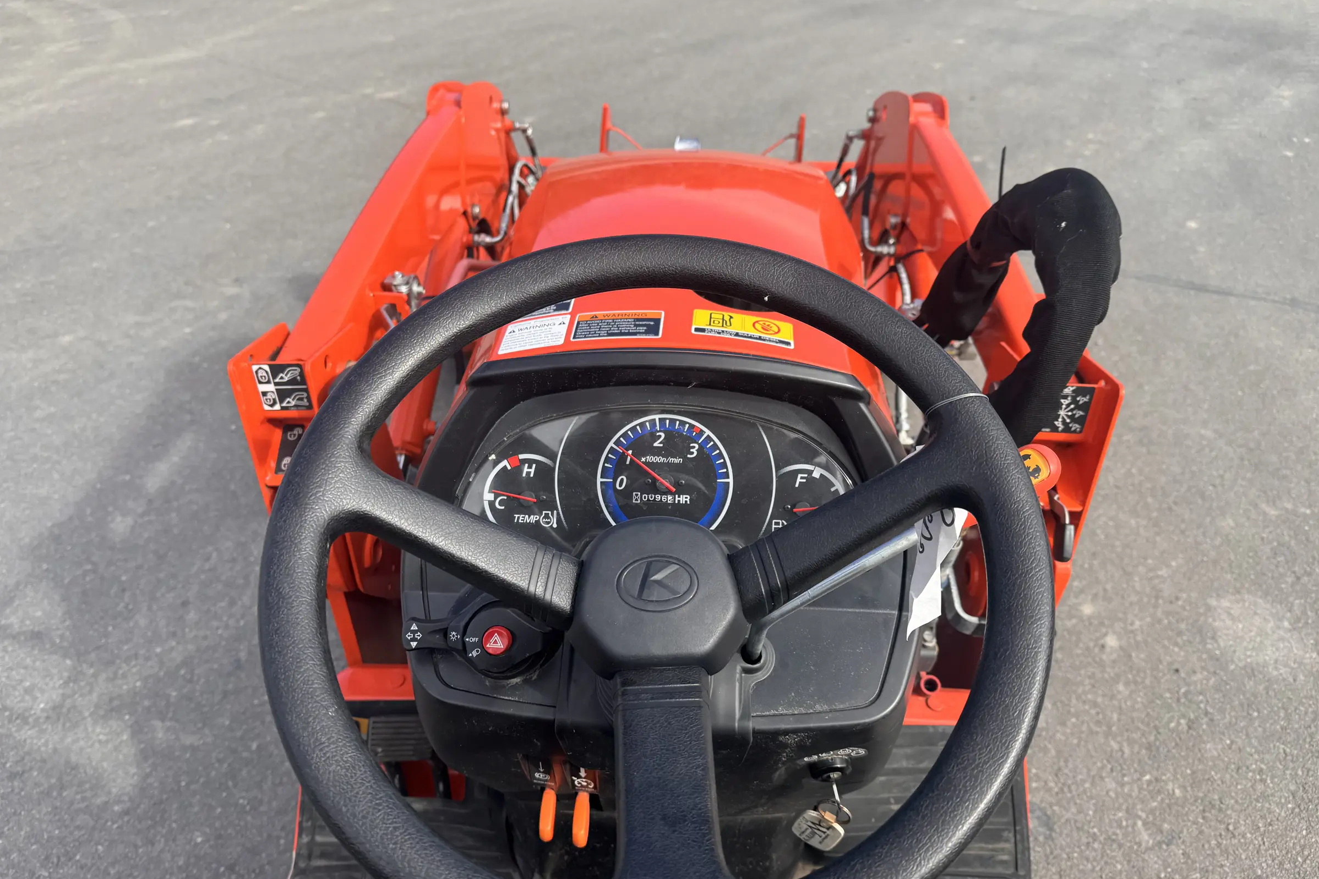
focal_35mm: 25
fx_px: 916
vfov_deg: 51.3
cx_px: 660
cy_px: 456
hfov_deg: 71.5
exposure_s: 1/1869
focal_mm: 6.76
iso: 80
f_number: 1.78
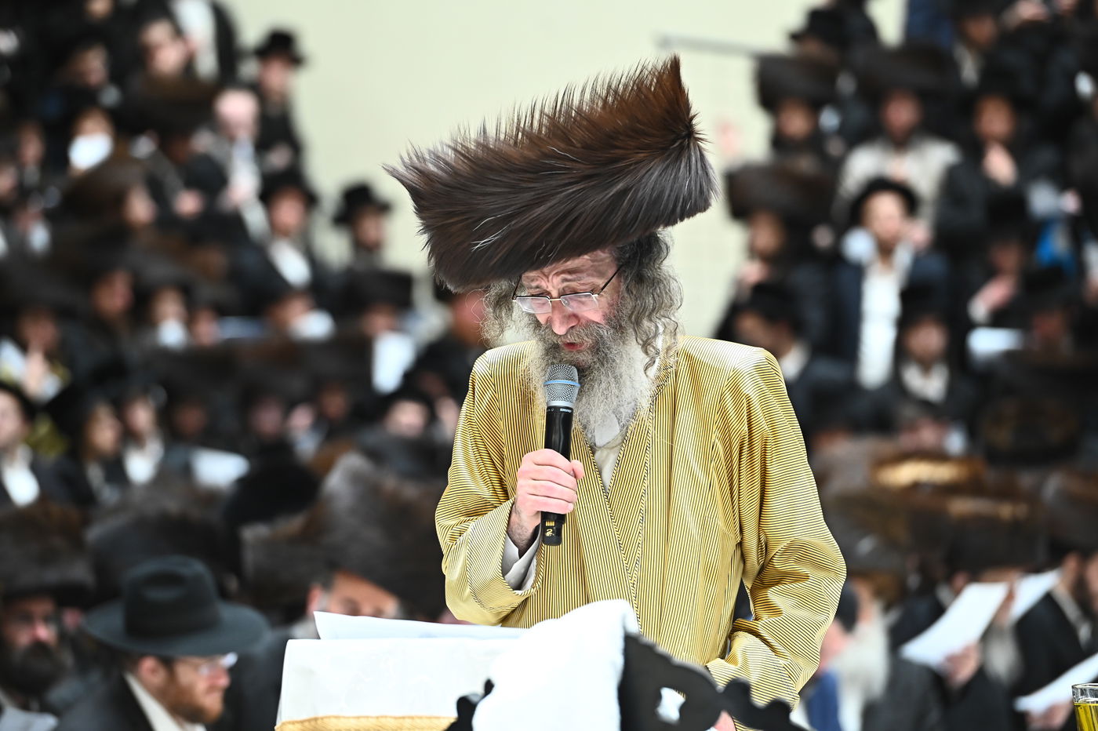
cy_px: 366
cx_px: 549
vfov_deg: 6.9
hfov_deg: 10.3
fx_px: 6097
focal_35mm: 200
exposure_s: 1/250
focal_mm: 200
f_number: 4.5
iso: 2000
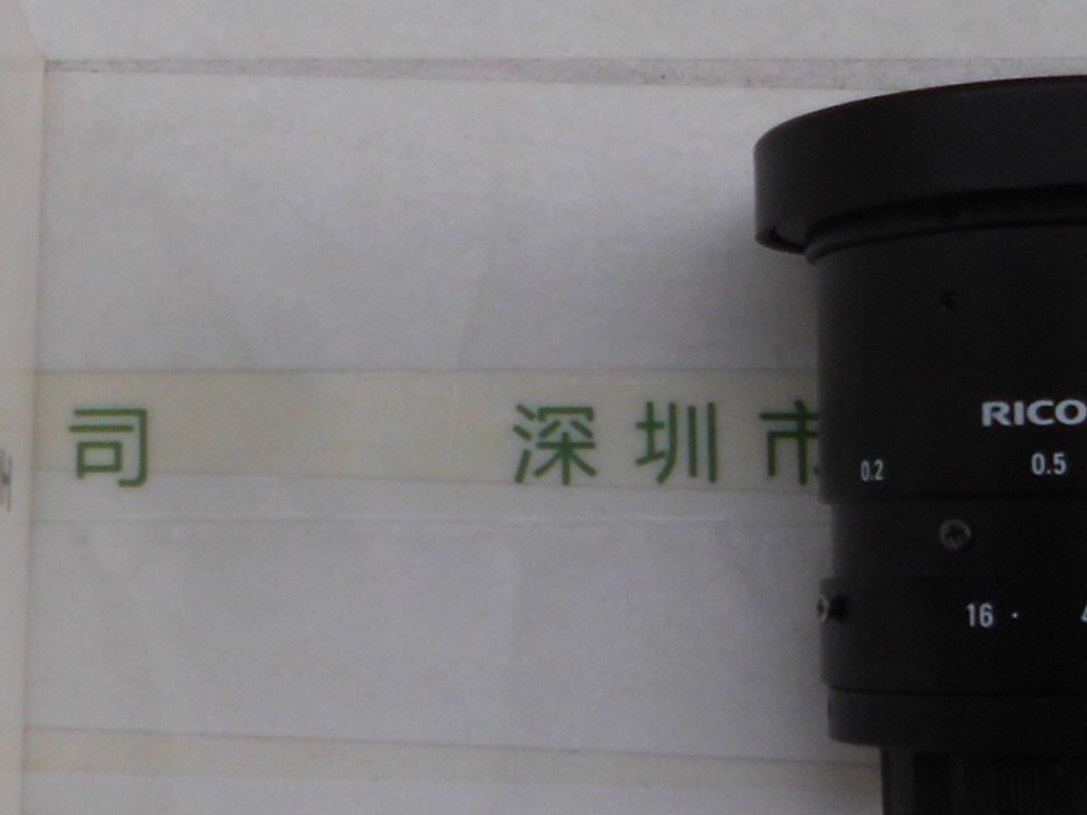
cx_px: 299
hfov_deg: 26.4
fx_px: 2292
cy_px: 580
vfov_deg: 20.1
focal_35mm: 73
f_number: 3.2
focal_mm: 4.6
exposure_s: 1/181
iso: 100
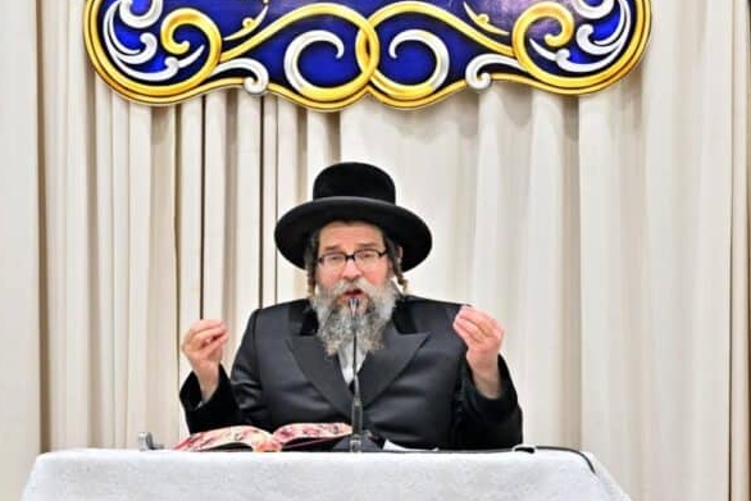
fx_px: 4924
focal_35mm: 236
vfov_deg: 5.8
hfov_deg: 8.7
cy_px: 237
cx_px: 374
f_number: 4
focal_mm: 120
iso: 1000
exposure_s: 1/200
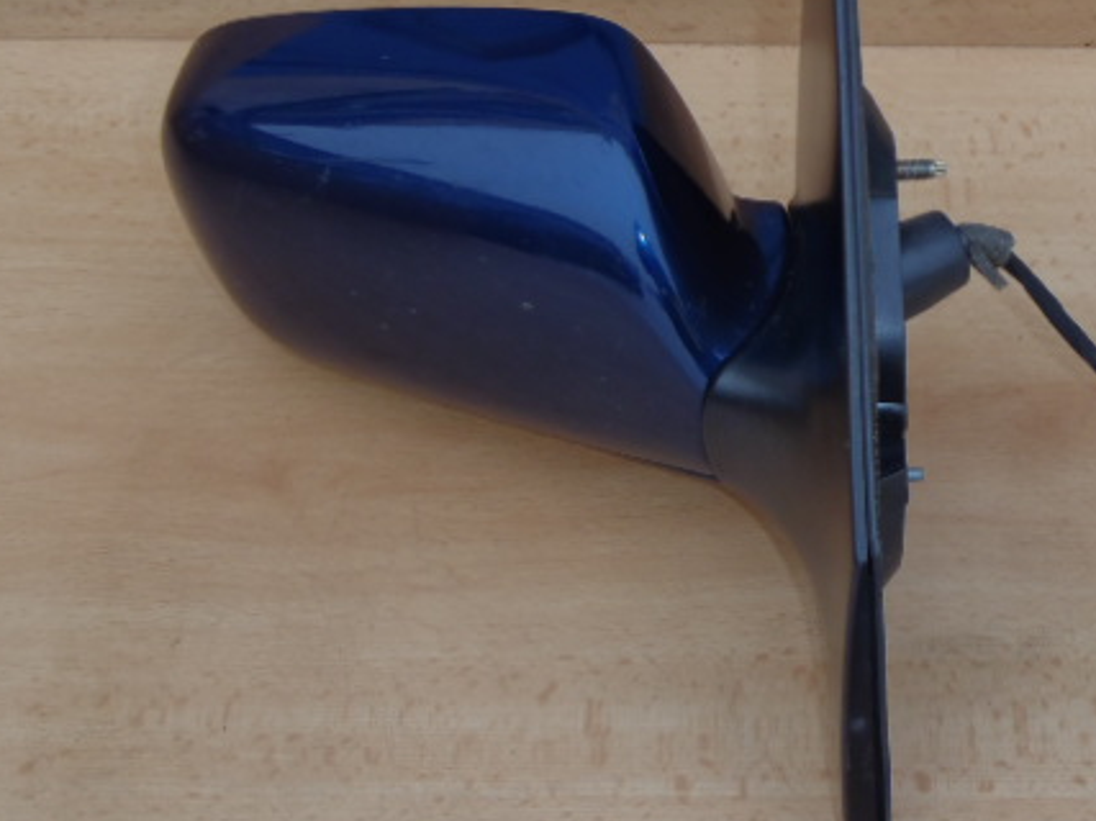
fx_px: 1804
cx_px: 785
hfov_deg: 33.3
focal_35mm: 57
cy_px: 336
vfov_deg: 25.6
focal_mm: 6.83
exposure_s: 1/40
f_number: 4.6
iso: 100
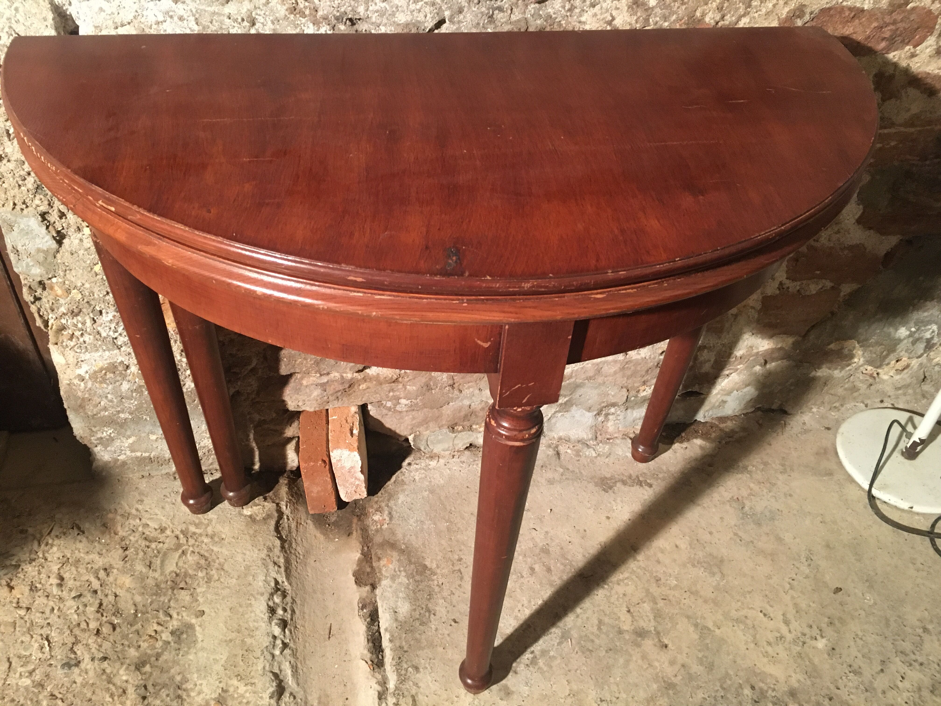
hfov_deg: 61.7
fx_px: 788
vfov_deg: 48.2
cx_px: 470
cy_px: 353
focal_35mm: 29
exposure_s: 1/17
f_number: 2.2
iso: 250
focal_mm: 4.15
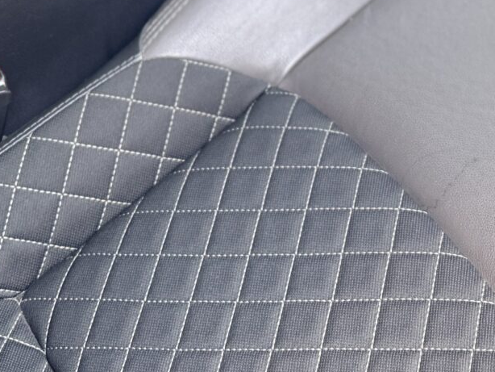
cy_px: -322
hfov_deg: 19.1
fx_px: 1431
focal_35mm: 100
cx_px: 495
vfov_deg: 13.2
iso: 64
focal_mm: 6.76
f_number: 1.78
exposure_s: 1/121
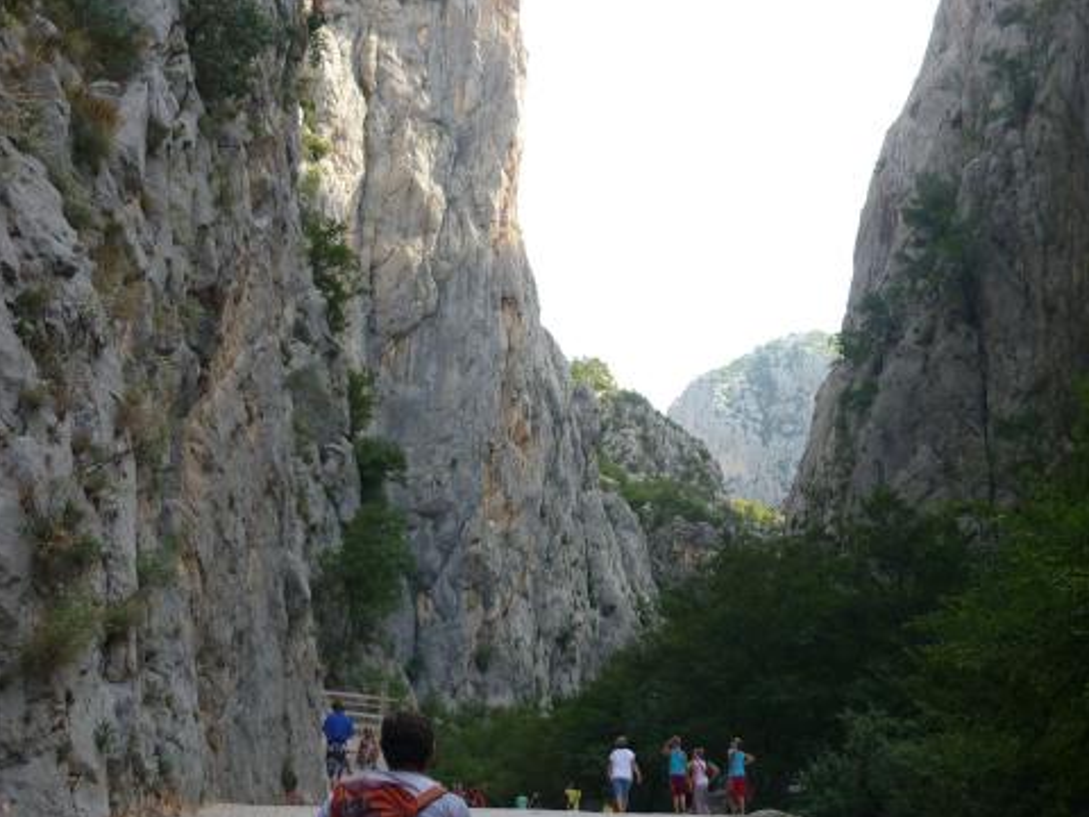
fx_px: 1384
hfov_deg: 42.7
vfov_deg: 32.8
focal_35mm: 44
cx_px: 672
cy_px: 318
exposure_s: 1/250
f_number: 2.8
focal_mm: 5.5
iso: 80
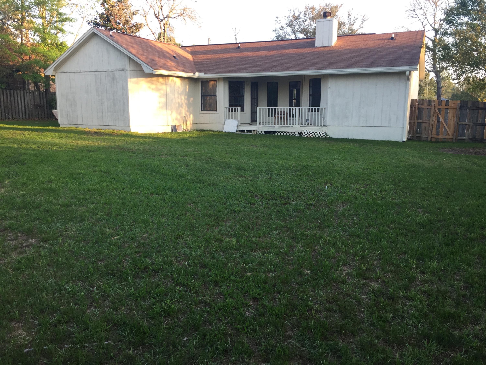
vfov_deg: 48.2
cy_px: 182
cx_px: 243
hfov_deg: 61.7
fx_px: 407
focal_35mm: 29
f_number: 2.2
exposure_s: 1/120
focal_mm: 4.15
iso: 40
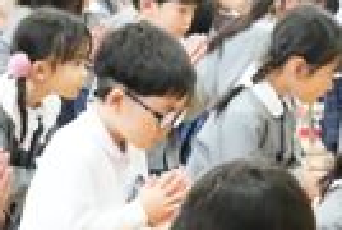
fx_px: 2337
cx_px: 429
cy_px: 244
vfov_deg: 5.6
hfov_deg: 8.3
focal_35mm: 245
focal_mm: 55
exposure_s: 1/650
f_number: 6.3
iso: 32000
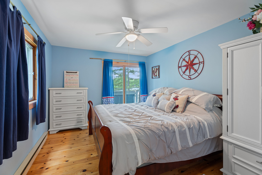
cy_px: 88
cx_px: 131
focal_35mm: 16
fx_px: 116
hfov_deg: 96.7
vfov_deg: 73.8
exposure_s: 1.6
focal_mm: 16
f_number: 7.1
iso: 200
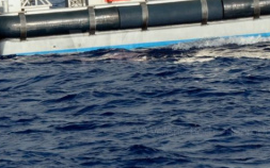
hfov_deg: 2.6
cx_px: 300
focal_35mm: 821
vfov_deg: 1.6
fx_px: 6040
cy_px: -82
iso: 200
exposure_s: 1/640
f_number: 8
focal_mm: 170
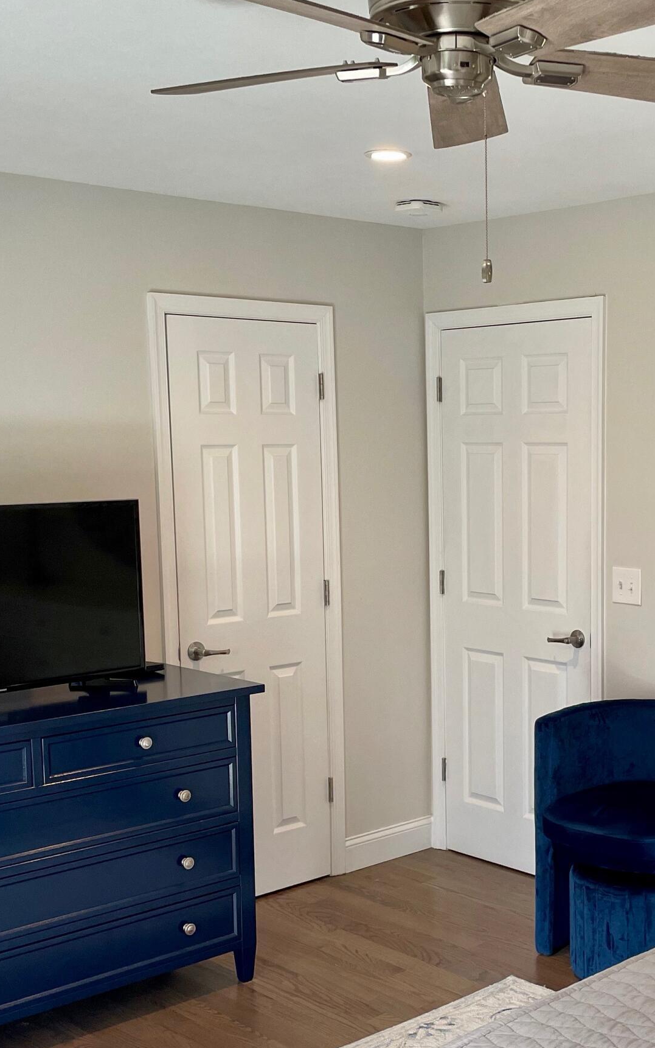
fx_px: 1370
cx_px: 518
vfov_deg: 41.7
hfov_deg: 26.4
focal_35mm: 48
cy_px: 622
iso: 100
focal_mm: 4.2
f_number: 1.6
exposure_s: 1/120
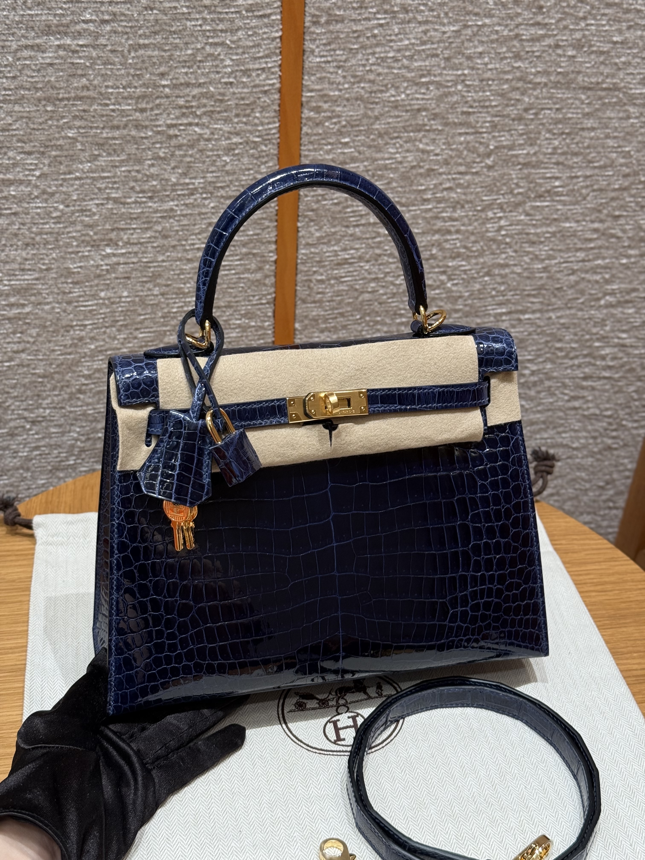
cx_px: 322
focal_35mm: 48
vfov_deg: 39.7
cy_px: 430
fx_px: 1193
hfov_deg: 30.3
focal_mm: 6.76
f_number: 1.78
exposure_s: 1/89
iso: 100
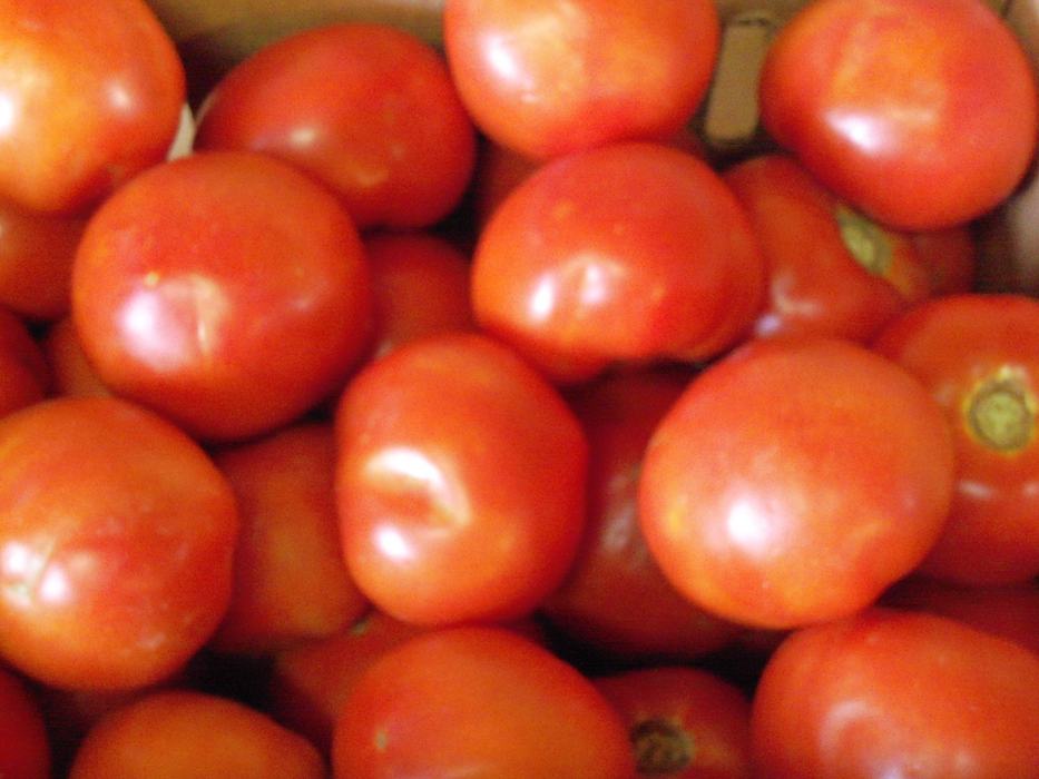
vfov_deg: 28.0
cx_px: 520
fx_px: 1561
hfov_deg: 36.8
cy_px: 390
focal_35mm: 52
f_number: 3.3
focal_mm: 9.3
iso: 400
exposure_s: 1/15
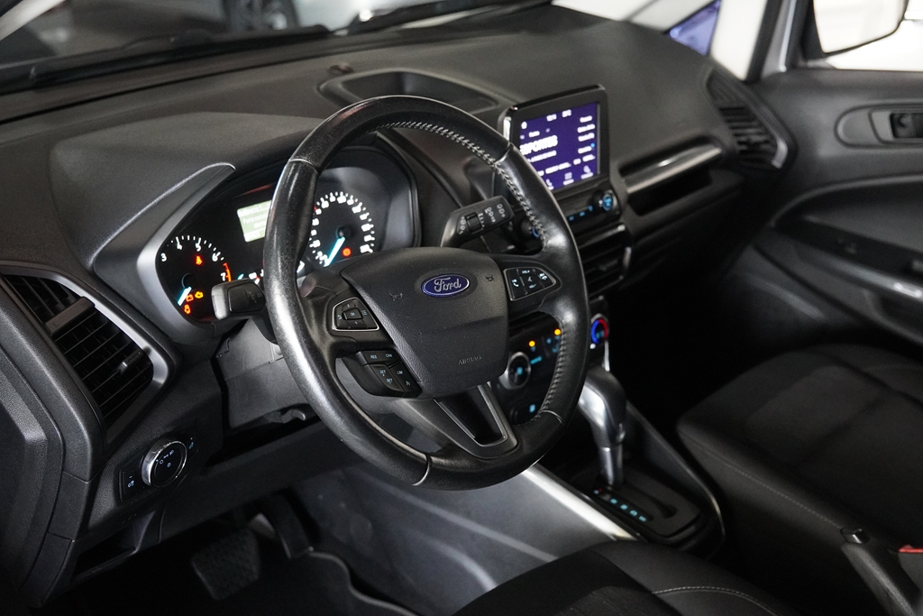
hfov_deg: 45.0
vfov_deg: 30.9
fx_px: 1115
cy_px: 308
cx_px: 462
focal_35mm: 44
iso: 6400
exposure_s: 1/160
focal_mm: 29
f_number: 2.8
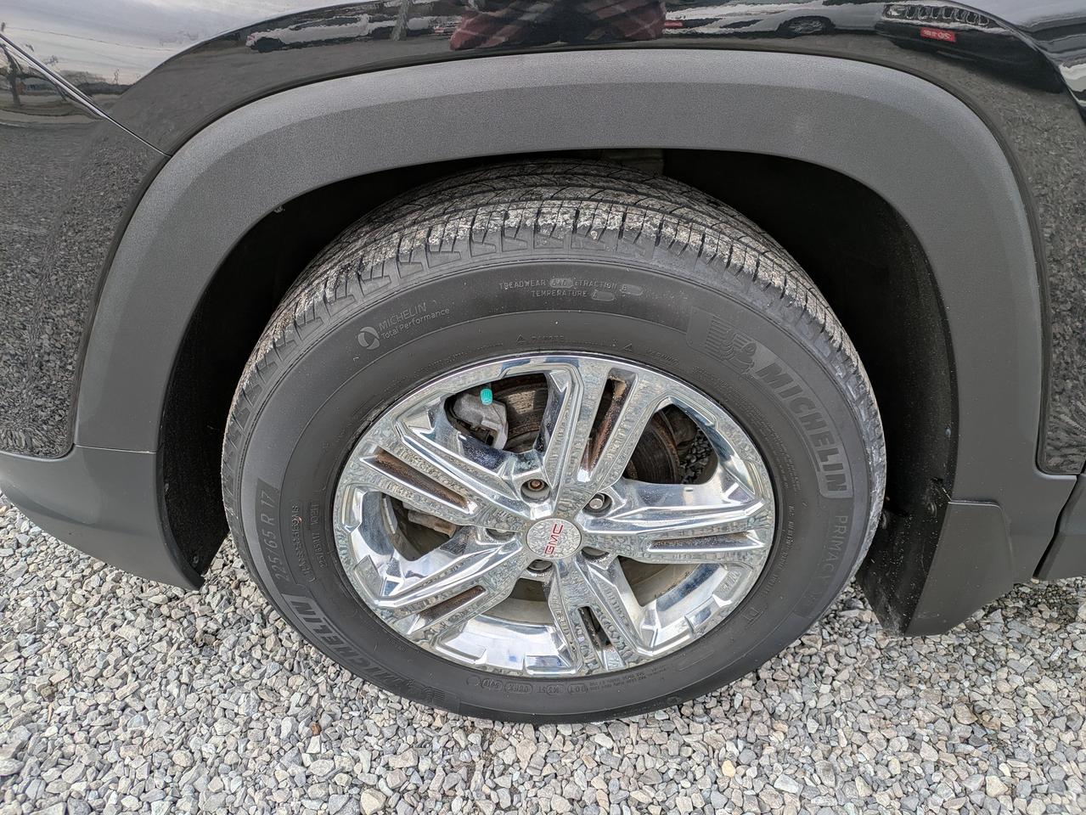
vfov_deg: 54.9
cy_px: 408
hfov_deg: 69.4
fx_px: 785
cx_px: 543
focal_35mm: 25
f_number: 1.89
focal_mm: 5.43
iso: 43
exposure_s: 1/748
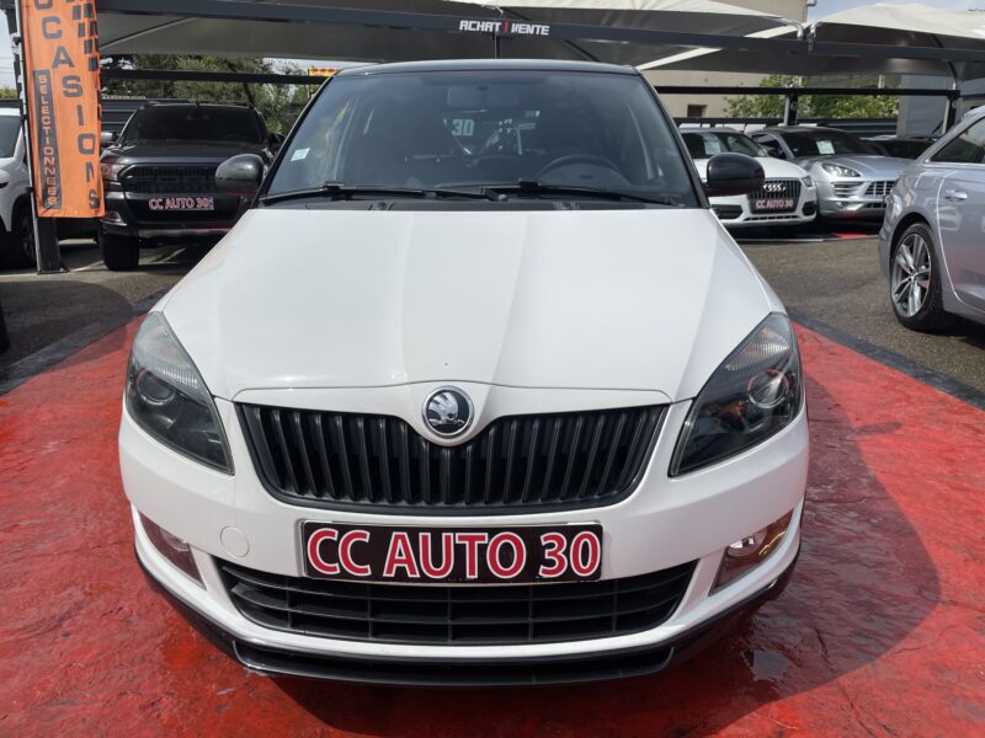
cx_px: 492
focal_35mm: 26
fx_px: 740
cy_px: 369
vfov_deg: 53.1
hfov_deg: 67.3
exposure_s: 1/7813
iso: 32
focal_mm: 4.2
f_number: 1.6
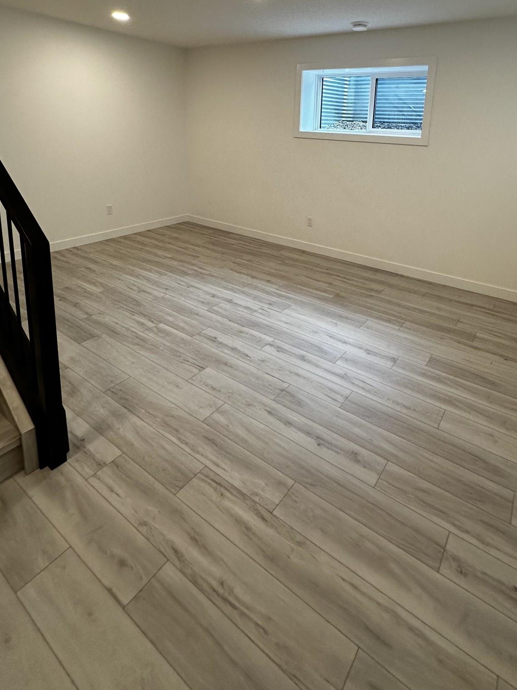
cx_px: 299
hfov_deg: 65.6
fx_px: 398
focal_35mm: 20
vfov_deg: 77.6
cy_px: 202
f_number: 2.2
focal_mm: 2.22
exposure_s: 1/120
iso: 160
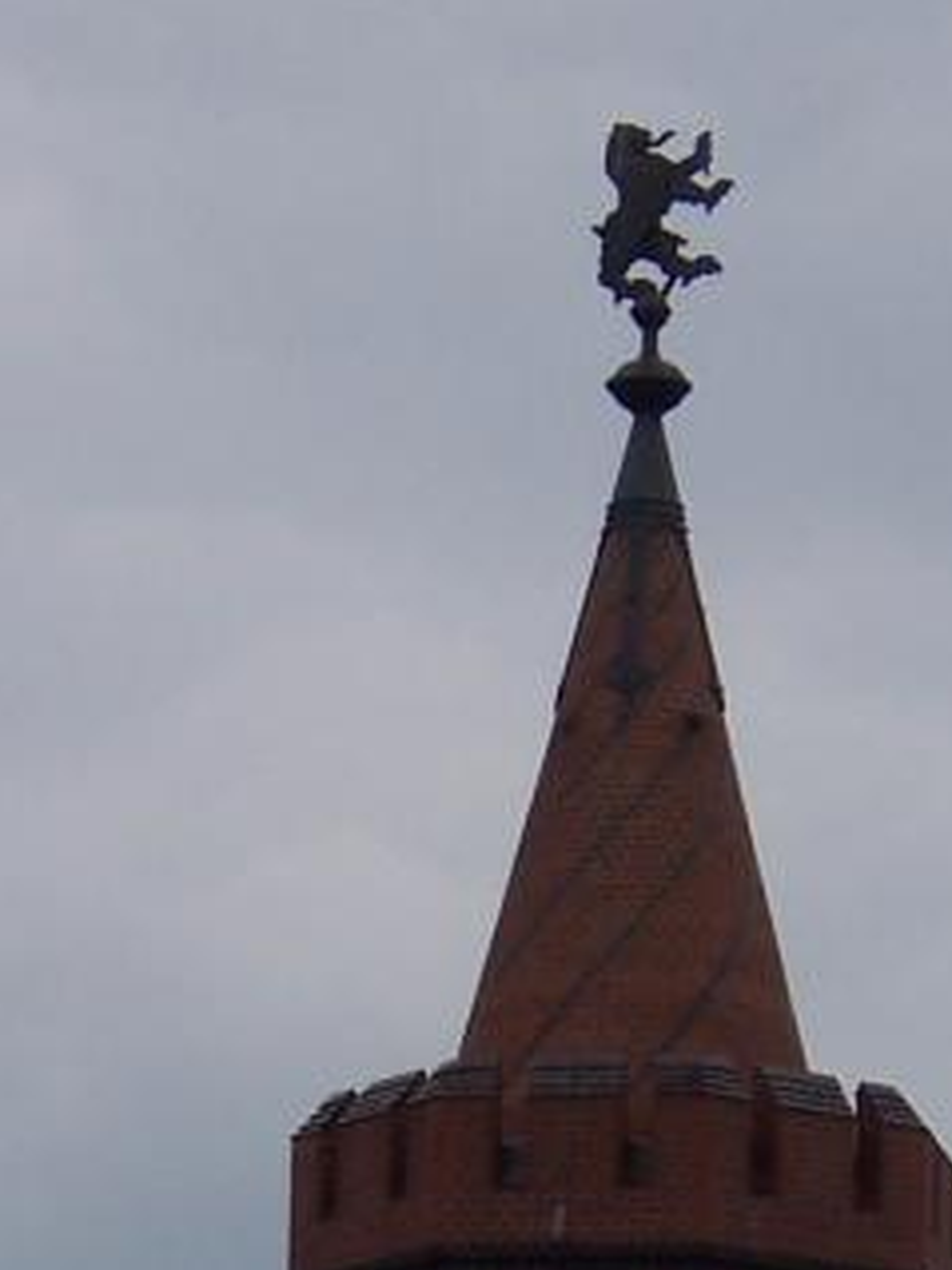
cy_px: 1449
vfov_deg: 6.1
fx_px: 11779
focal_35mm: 321
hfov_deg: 4.6
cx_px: 438
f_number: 4.9
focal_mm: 16.6
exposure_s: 1/500
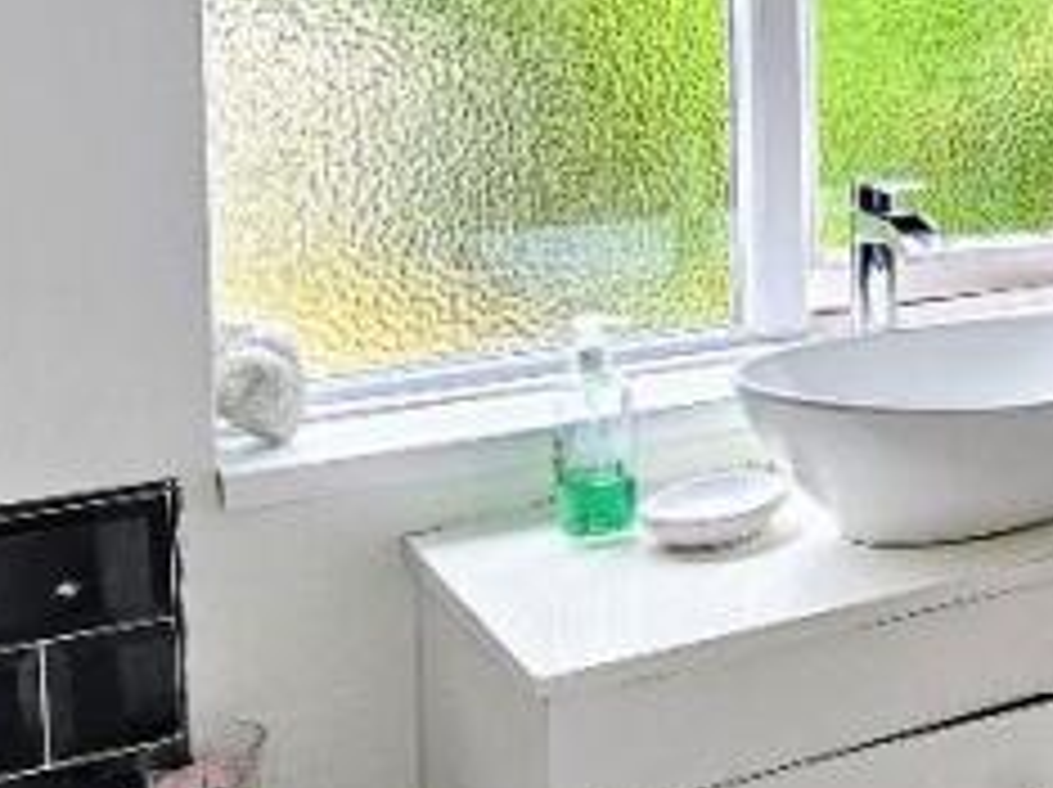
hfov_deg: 27.9
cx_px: 1377
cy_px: 63
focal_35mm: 57
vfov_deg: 24.8
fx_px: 1732
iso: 160
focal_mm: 2.2
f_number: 2.2
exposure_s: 1/100
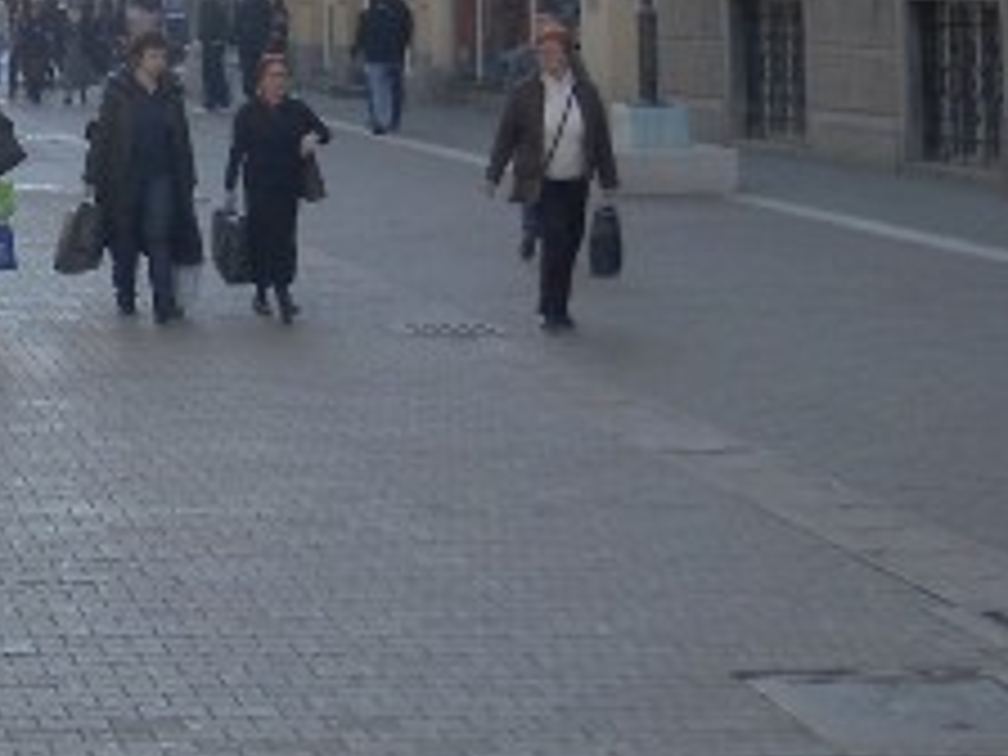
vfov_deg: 13.2
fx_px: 3203
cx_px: -266
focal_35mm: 110
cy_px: -104
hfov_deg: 16.9
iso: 80
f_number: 5.5
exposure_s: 1/200
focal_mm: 6.72
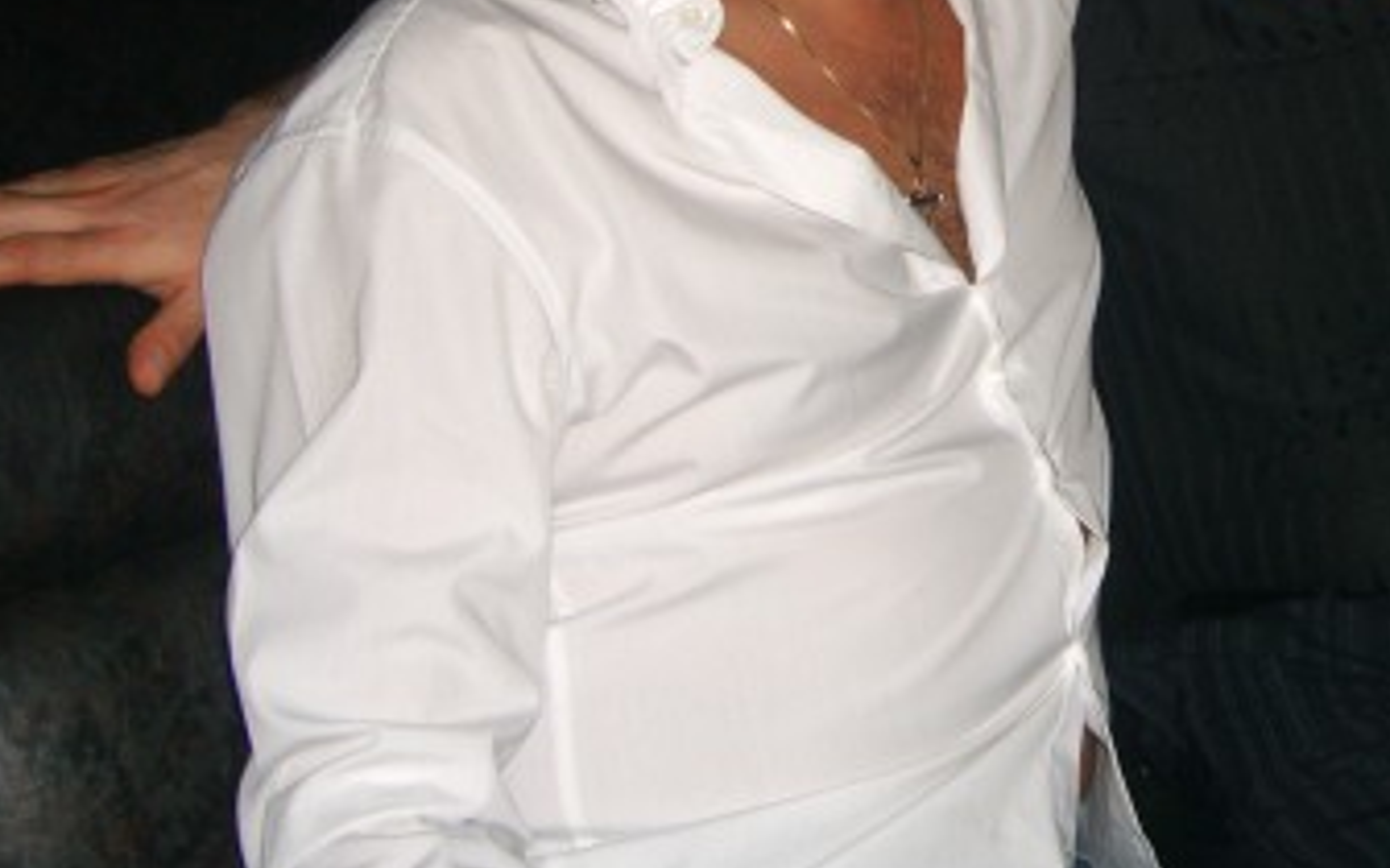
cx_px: 1071
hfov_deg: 28.1
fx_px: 2728
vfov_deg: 17.8
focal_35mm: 72
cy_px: 95
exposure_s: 1/60
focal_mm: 7.9
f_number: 2.8
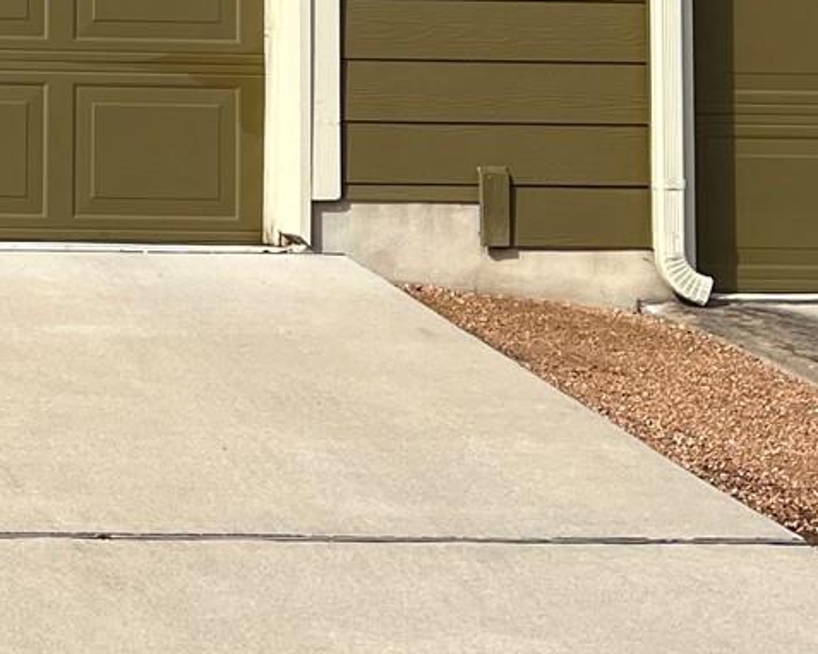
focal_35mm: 109
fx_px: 2637
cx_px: -360
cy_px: -125
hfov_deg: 16.3
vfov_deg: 13.7
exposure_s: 1/4630
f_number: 1.5
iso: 50
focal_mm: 5.7
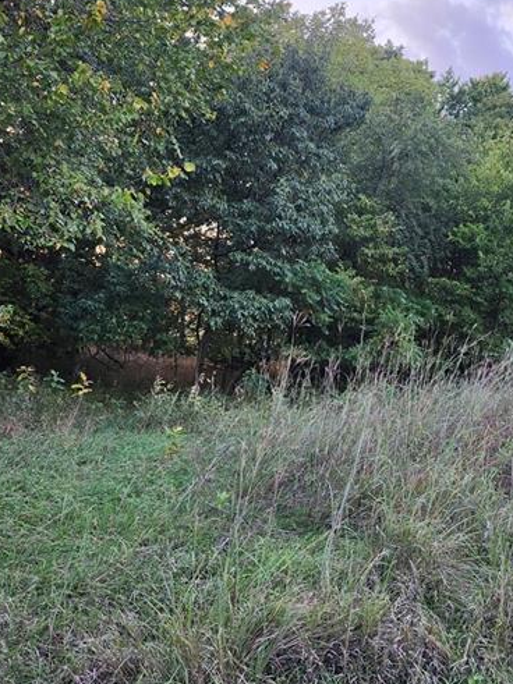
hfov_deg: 39.2
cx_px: 343
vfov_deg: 51.3
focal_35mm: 36
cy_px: 380
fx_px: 712
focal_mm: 5.54
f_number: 1.8
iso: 125
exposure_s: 1/180
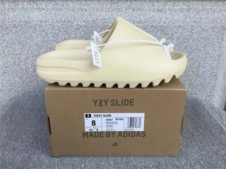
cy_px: 84
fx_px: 202
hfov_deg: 58.4
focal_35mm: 31
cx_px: 113
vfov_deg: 45.4
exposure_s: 1/357
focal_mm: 3.3
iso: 25
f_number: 2.4
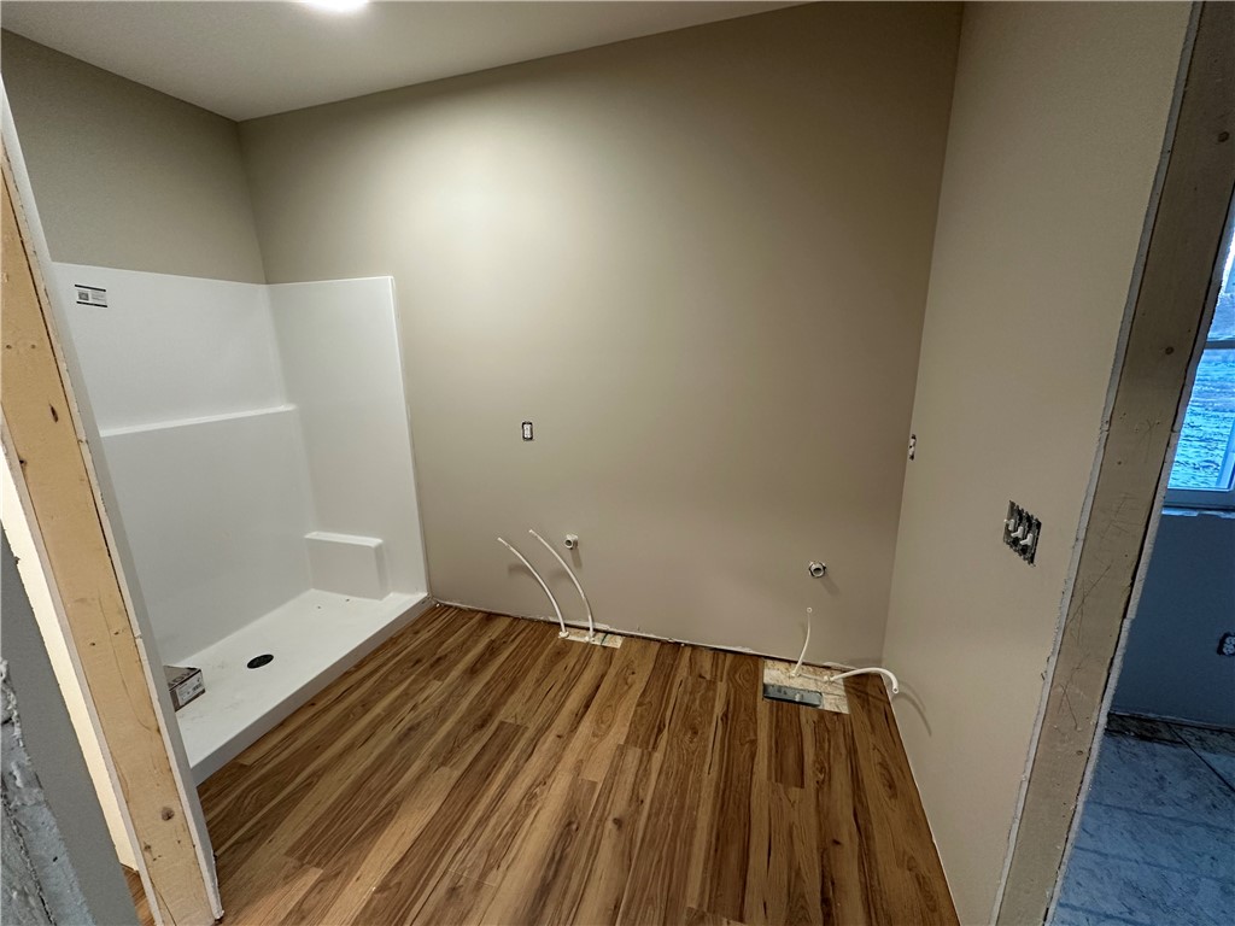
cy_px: 463
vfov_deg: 85.7
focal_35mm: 14
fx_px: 499
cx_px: 618
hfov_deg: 102.1
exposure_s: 1/60
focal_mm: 2.22
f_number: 2.2
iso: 200
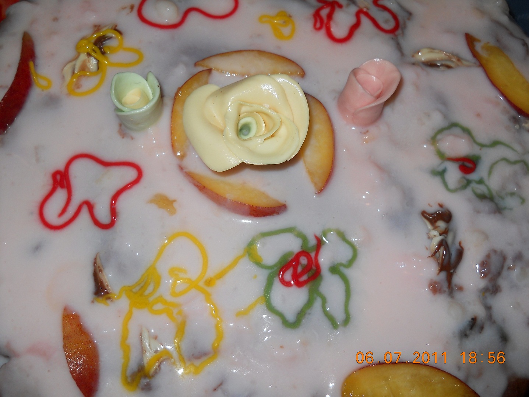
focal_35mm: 48
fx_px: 734
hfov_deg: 39.7
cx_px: 264
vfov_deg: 30.3
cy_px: 198
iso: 80
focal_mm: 7.88
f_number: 5.8
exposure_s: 1/30
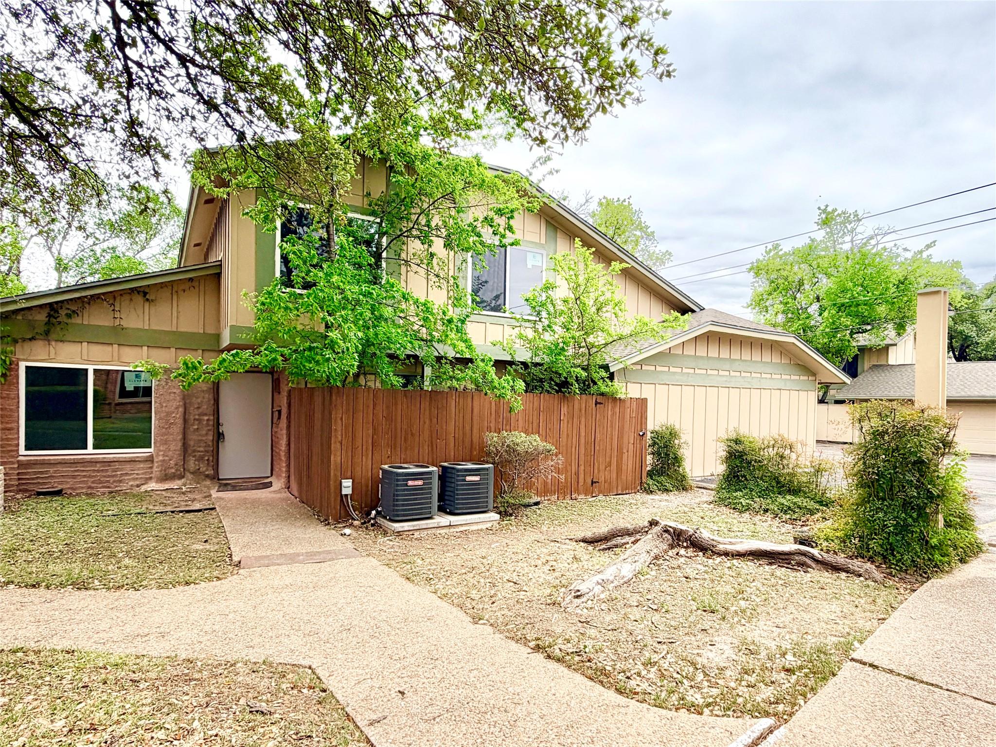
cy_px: 374
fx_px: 403
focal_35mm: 14
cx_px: 498
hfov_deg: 102.1
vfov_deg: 85.7
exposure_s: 1/888
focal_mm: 2.22
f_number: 2.2
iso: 20
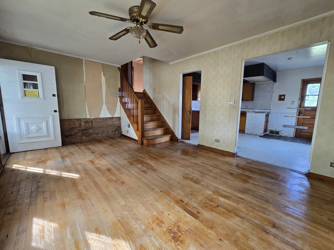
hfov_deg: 106.2
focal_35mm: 13
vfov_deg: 89.9
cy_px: 125
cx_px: 167
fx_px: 125
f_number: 2.2
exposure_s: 1/60
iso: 160
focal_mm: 2.2
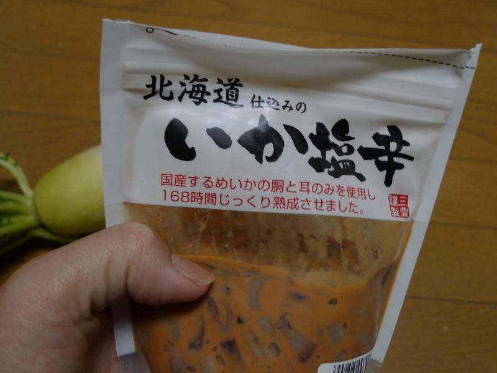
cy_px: 186
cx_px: 248
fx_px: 459
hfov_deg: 56.8
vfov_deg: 44.2
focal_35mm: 32
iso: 160
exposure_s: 1/30
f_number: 2
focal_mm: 5.1
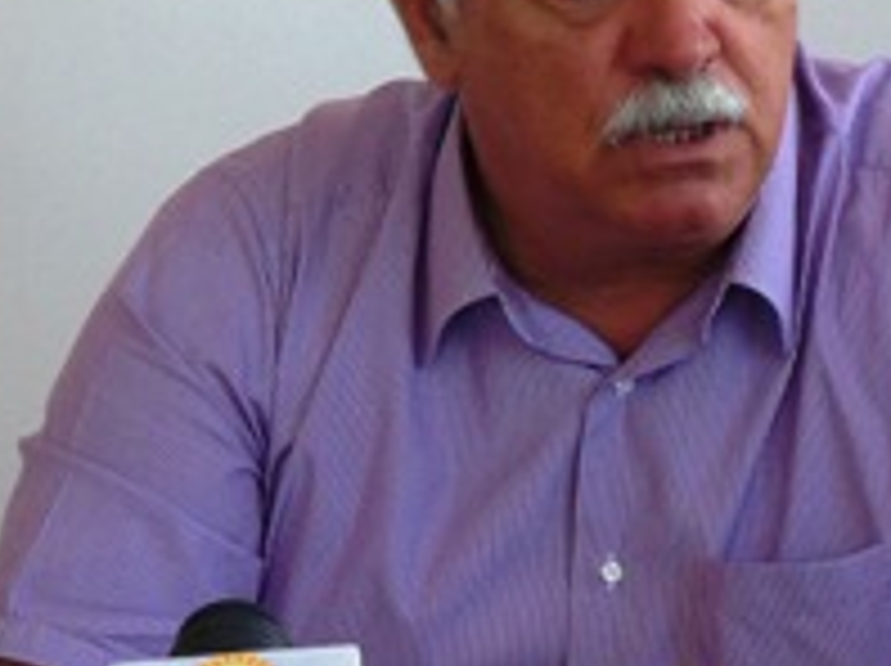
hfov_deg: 7.1
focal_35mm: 281
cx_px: 652
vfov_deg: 5.3
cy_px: 328
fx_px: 7224
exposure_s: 1/50
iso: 200
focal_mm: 21.9
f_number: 4.2
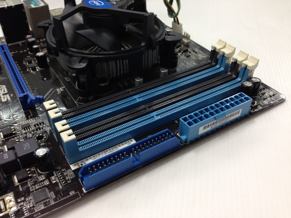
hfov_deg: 55.4
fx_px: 277
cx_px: 146
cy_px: 109
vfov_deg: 42.9
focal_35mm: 33
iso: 80
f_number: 2.4
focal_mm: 4.12
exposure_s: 1/20
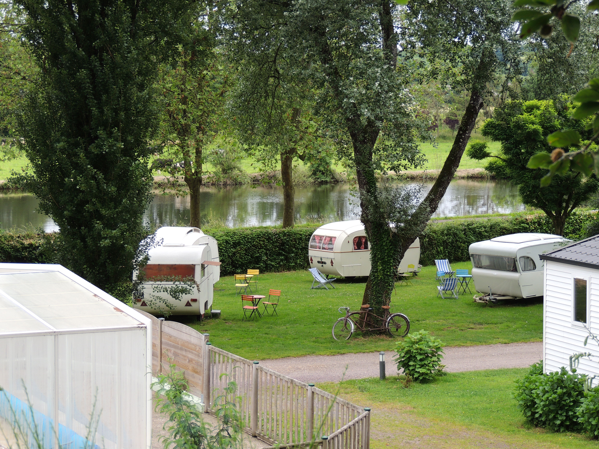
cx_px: 300
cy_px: 224
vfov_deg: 16.4
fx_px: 1557
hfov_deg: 21.8
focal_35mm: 90
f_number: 4.1
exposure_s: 1/125
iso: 100
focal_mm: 16
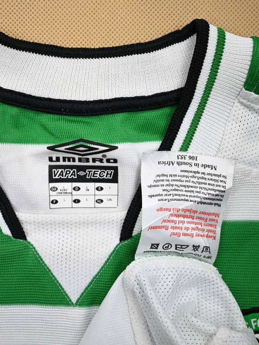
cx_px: 70
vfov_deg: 37.7
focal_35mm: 51
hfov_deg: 28.3
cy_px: 171
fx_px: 506
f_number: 5
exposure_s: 1/180
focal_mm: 34.5
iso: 200
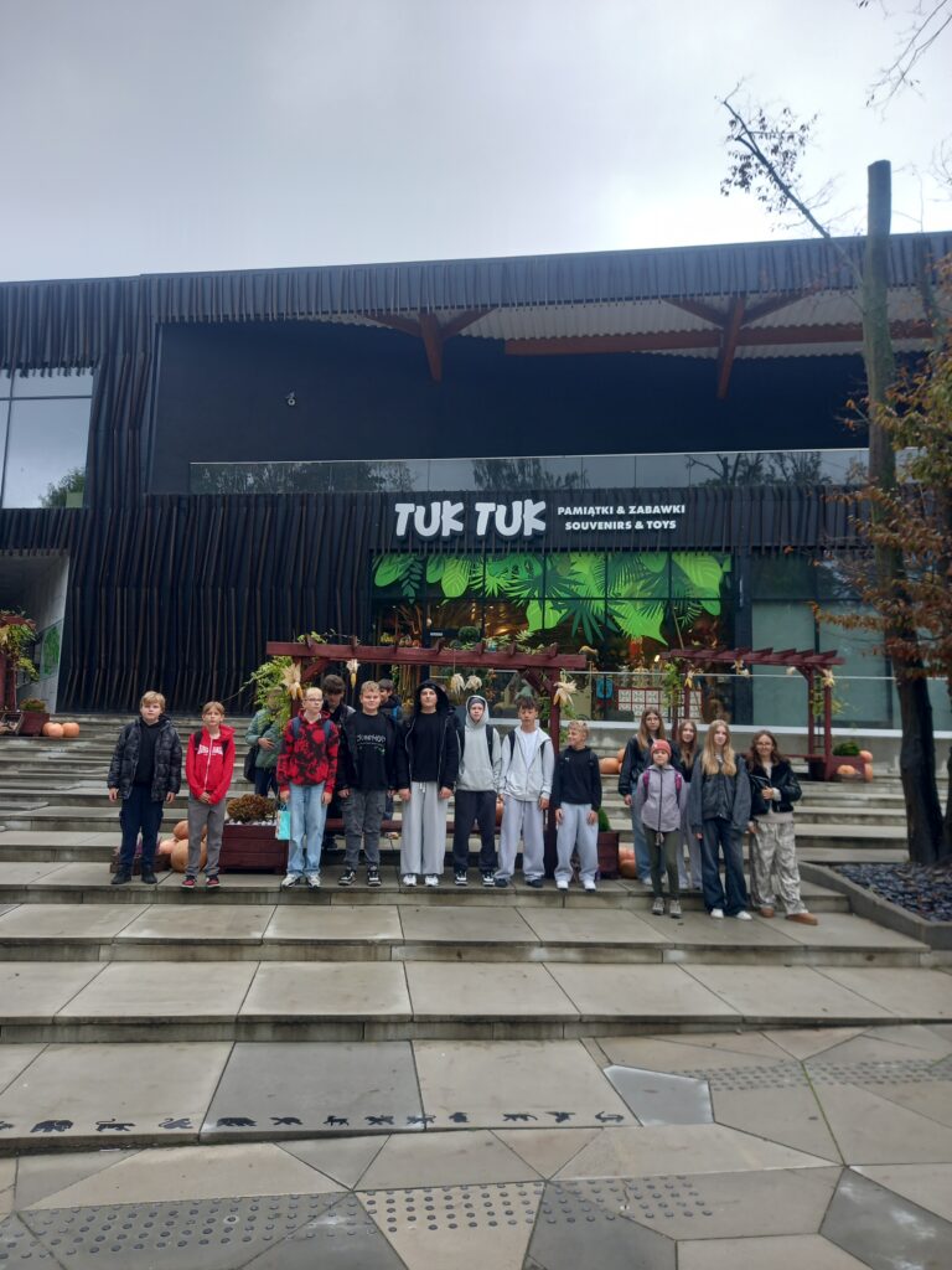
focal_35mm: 25
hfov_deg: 54.9
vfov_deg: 69.4
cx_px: 476
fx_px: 917
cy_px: 635
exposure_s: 1/50
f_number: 2
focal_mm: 4.6
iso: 25
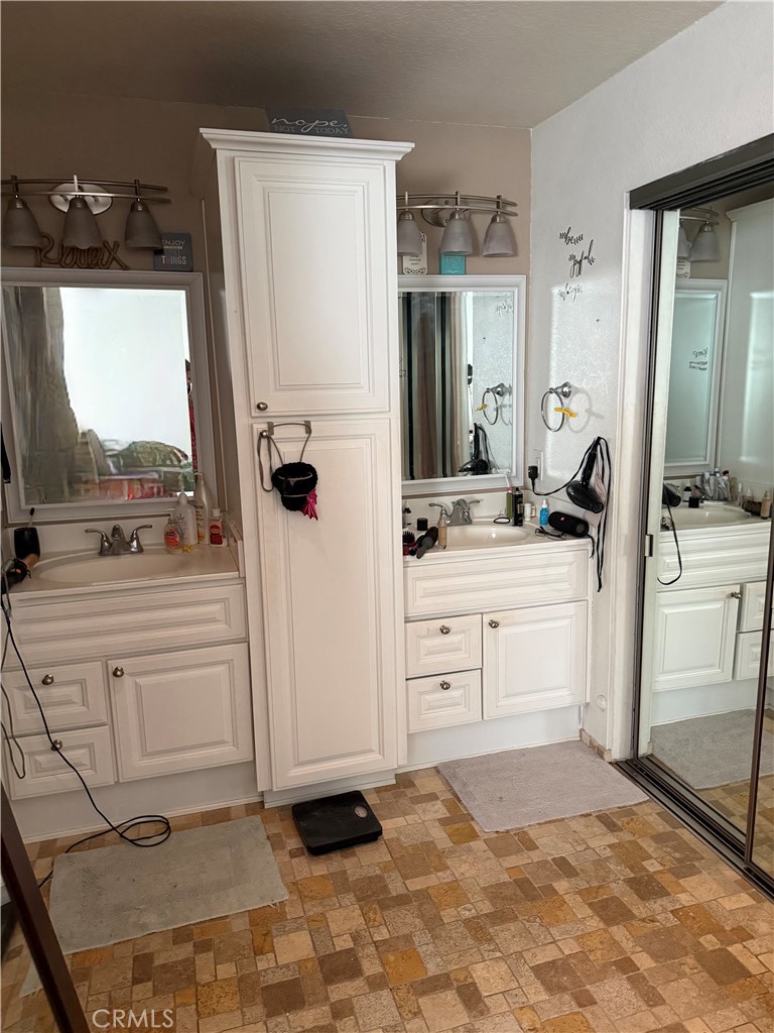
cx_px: 387
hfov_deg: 56.8
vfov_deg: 71.6
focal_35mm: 24
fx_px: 716
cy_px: 516
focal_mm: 6.76
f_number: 1.78
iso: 640
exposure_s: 1/60
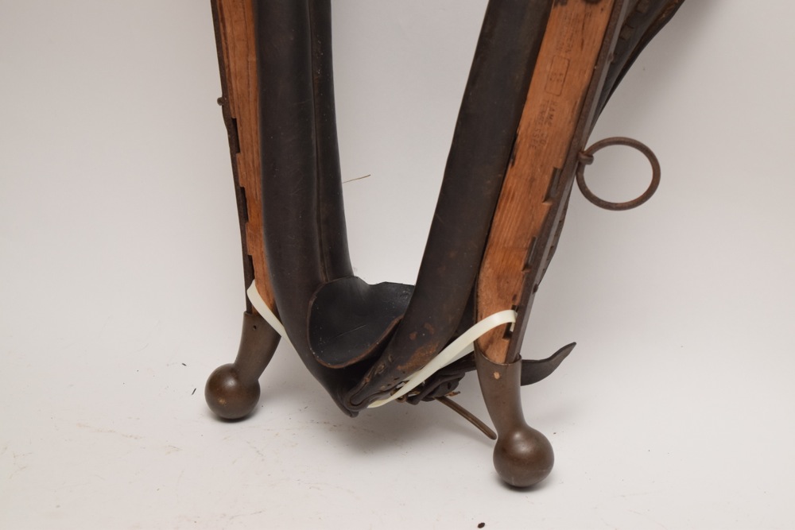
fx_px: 1822
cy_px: 265
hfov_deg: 24.6
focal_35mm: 82
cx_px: 398
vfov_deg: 16.6
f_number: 5.6
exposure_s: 1/100
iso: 800
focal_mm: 55
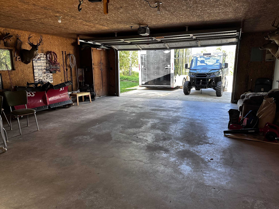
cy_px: 108
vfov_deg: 54.9
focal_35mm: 25
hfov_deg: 69.4
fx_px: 202
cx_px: 136
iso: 100
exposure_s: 1/121
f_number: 1.78
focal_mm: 6.86
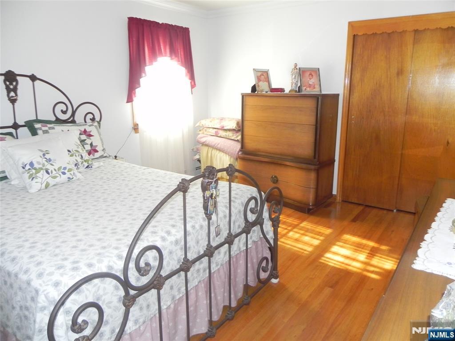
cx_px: 228
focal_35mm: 26
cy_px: 170
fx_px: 342
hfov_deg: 67.3
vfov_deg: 53.1
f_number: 2.8
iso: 200
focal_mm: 4.6
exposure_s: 1/30
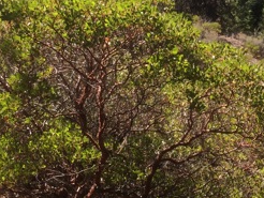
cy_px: 64
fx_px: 595
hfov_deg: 24.6
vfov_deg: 18.9
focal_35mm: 78
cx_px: 208
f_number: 2.2
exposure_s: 1/641
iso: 32
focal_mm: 4.12
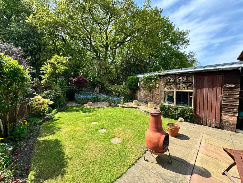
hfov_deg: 102.1
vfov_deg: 85.7
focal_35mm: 14
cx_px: 122
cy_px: 92
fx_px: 98
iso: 40
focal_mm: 2.22
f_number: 2.2
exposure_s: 1/596
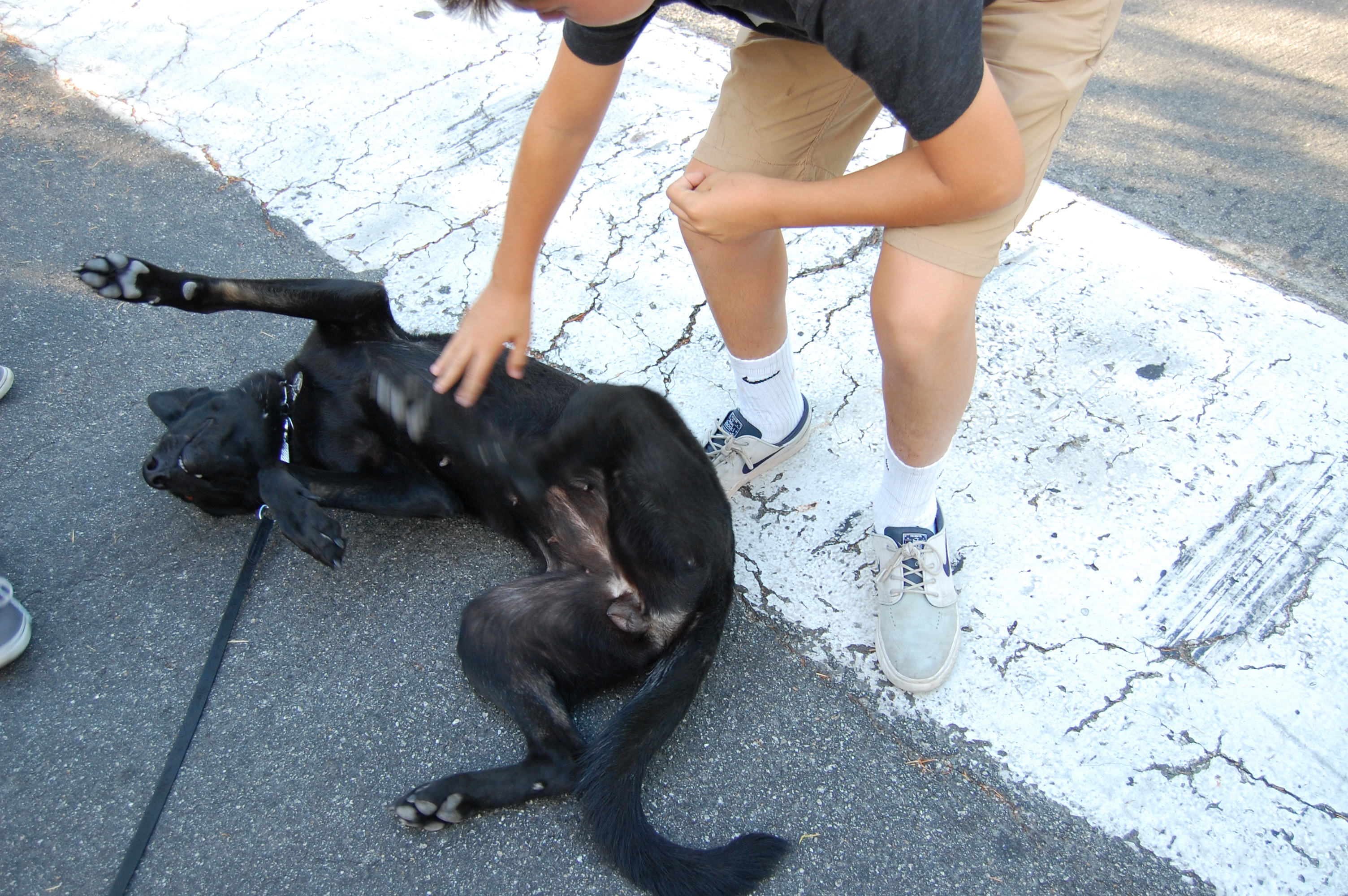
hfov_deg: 57.3
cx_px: 674
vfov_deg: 39.9
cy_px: 448
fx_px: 1235
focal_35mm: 33
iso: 400
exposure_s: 1/100
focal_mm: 22
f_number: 5
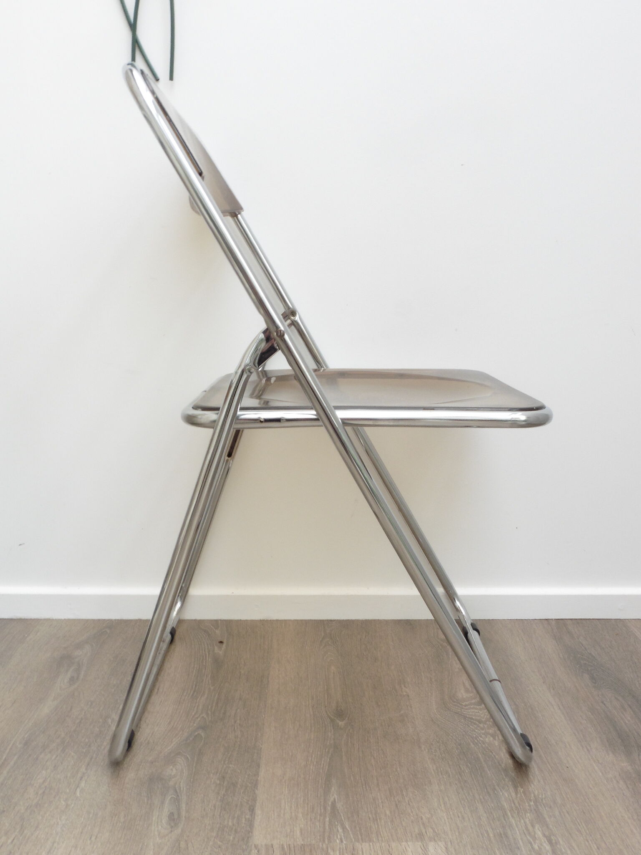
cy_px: 428
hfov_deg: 46.8
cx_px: 320
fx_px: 741
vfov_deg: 60.0
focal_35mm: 30
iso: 160
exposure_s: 1/15
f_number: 7.1
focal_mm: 5.4
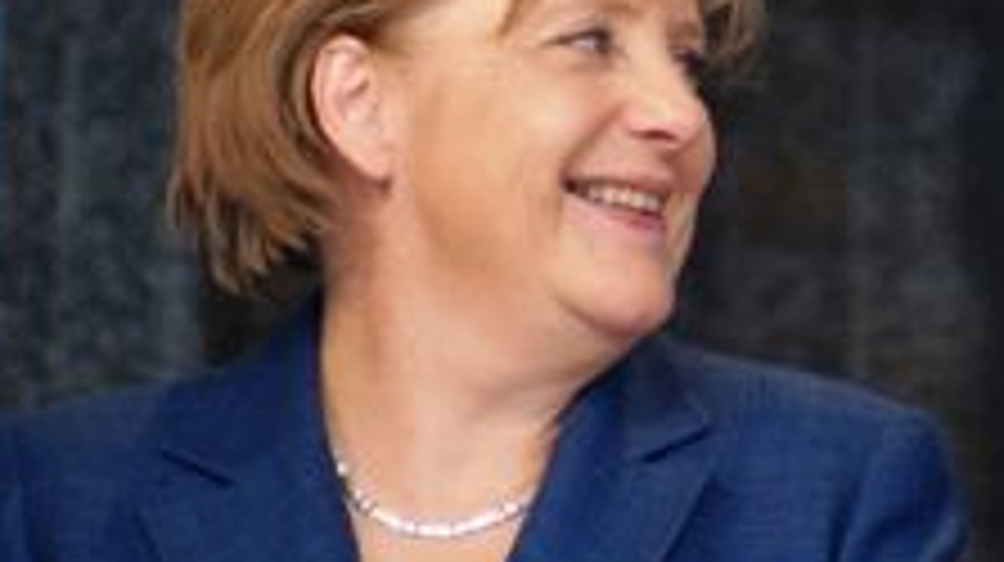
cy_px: 220
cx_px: 918
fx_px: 17689
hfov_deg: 3.2
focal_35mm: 665
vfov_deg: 1.8
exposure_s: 1/250
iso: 400
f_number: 5.6
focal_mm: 210
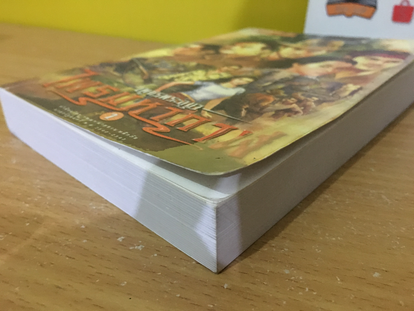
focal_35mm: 29
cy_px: 156
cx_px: 207
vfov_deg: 48.2
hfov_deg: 61.7
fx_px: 347
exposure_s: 1/17
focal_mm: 4.15
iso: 320
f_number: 2.2
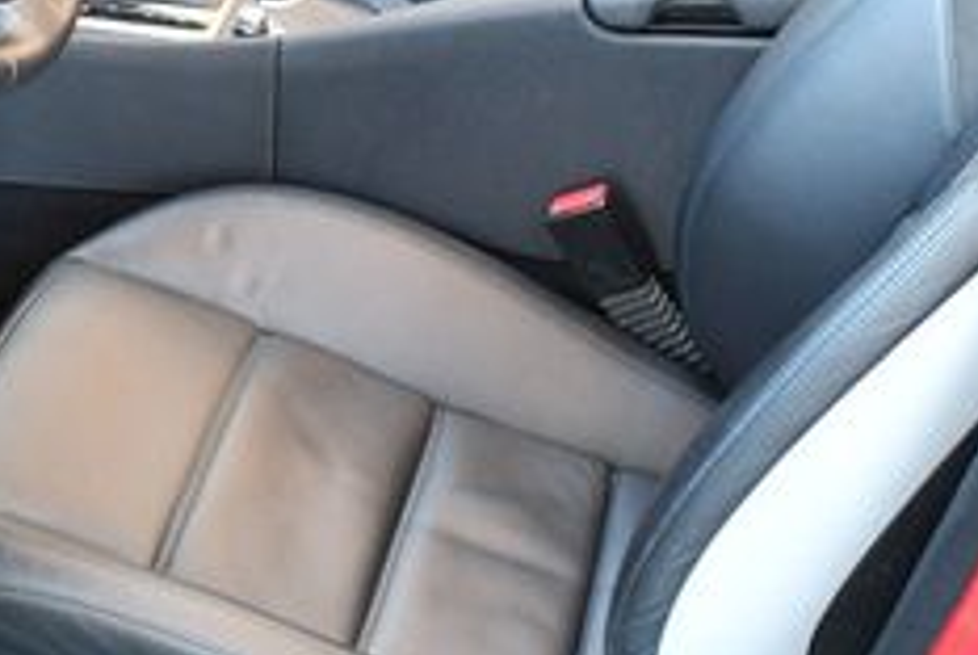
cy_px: 84
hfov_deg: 20.6
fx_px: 2693
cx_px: 453
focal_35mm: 99
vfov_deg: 13.8
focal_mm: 18
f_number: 3.5
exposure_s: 1/125
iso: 1250
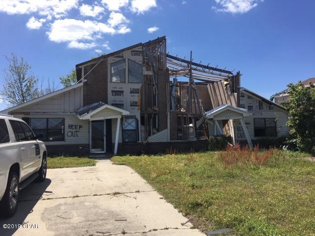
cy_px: 118
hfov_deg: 61.7
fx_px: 264
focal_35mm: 29
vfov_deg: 48.2
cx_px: 158
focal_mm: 4.15
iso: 25
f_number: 2.2
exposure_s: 1/1603
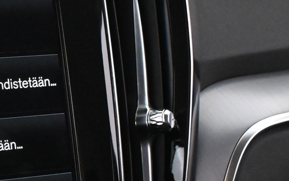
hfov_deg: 15.9
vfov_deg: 10.4
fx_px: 988
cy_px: 134
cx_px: -65
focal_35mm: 125
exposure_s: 1/60
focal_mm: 29
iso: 7200
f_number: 4.8
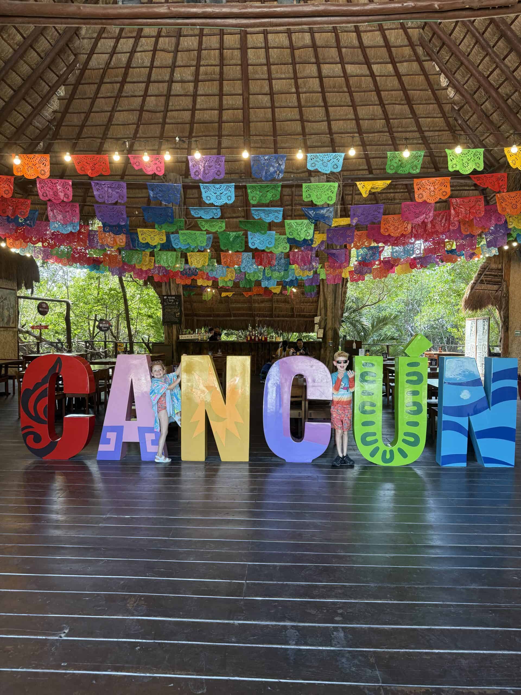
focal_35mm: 24
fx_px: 482
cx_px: 260
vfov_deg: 71.6
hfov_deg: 56.8
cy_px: 348
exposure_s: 1/149
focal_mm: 6.76
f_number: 1.78
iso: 160
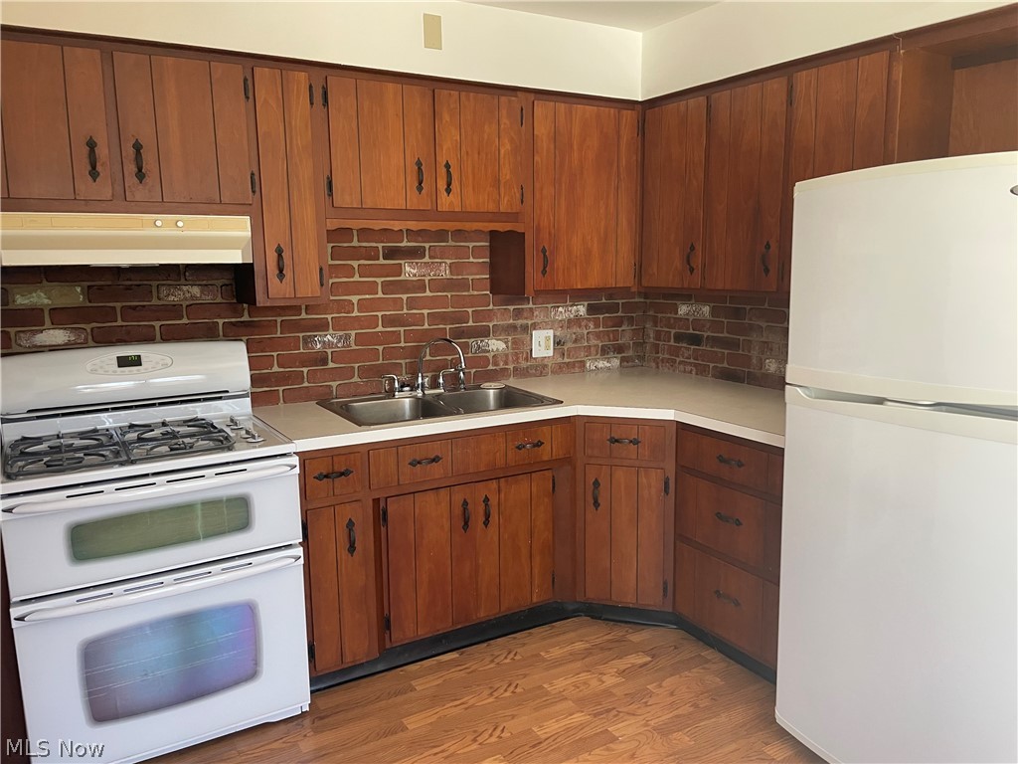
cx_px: 509
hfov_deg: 67.3
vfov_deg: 53.1
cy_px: 382
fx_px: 765
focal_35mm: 26
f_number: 1.6
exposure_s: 1/94
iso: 125
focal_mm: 4.2
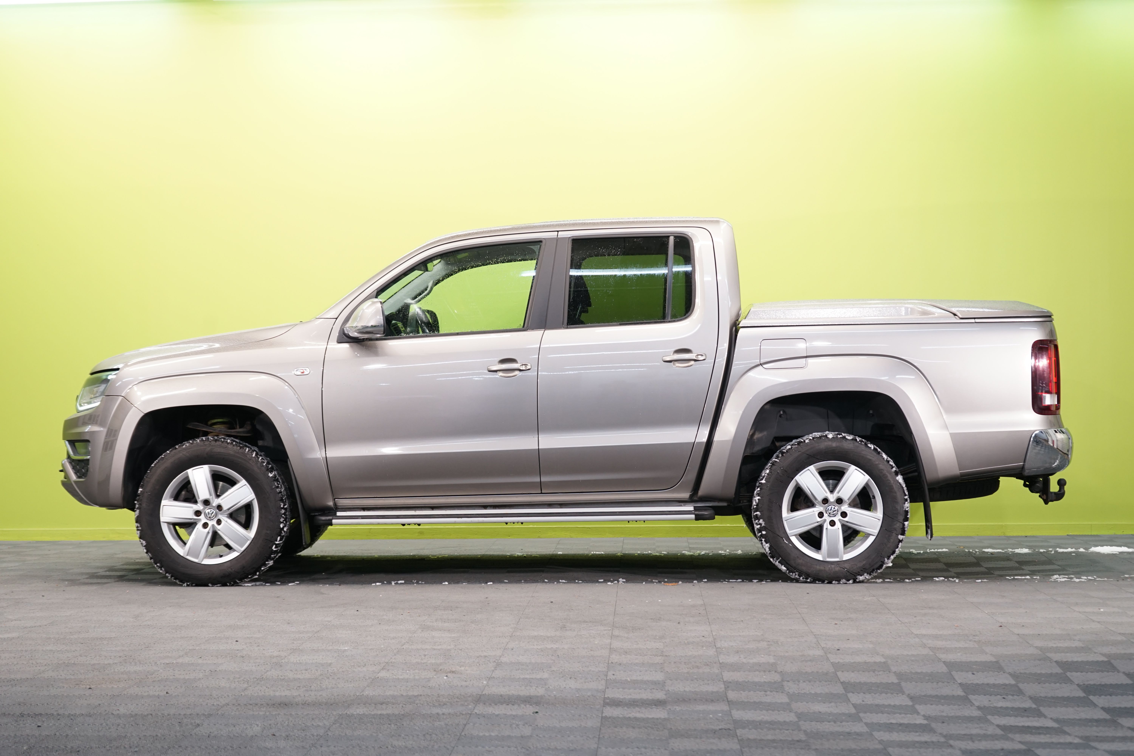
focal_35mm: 67
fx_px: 2110
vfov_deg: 20.3
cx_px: 567
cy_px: 378
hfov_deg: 30.1
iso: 500
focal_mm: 67
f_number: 5.6
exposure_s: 1/25
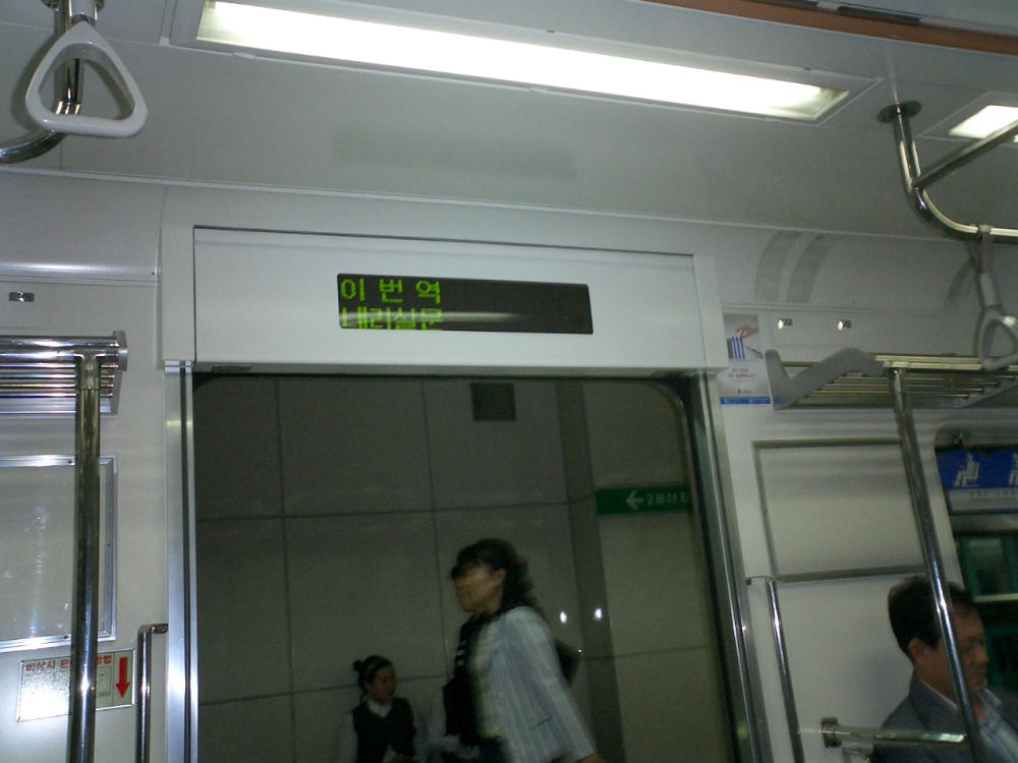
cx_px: 509
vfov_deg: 38.7
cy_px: 382
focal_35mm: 37
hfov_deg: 50.1
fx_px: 1088
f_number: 3.5
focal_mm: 5.6
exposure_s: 1/40
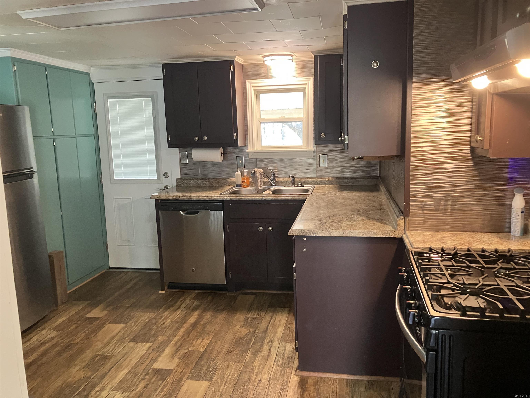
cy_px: 199
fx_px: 429
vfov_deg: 49.7
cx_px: 265
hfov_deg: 63.4
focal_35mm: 28
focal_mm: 3.99
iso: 250
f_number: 1.8
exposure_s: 1/60
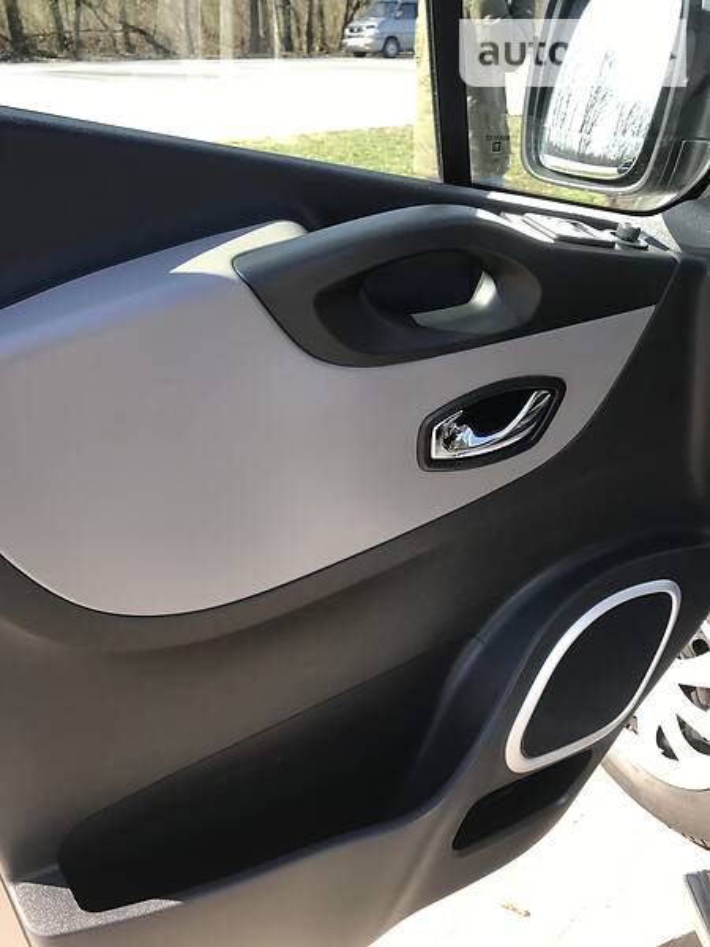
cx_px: 355
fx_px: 766
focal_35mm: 28
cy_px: 474
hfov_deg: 49.7
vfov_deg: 63.4
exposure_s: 1/244
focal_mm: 4
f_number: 1.8
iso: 20
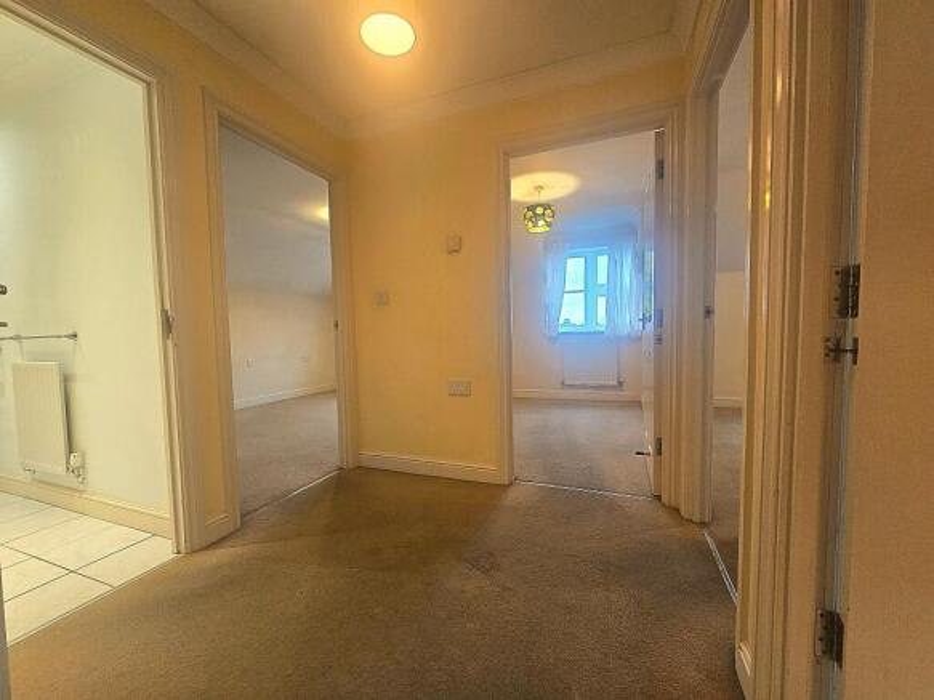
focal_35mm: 13
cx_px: 467
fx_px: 351
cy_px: 350
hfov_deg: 106.2
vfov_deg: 89.9
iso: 160
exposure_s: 1/50.3
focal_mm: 2.2
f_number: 2.2
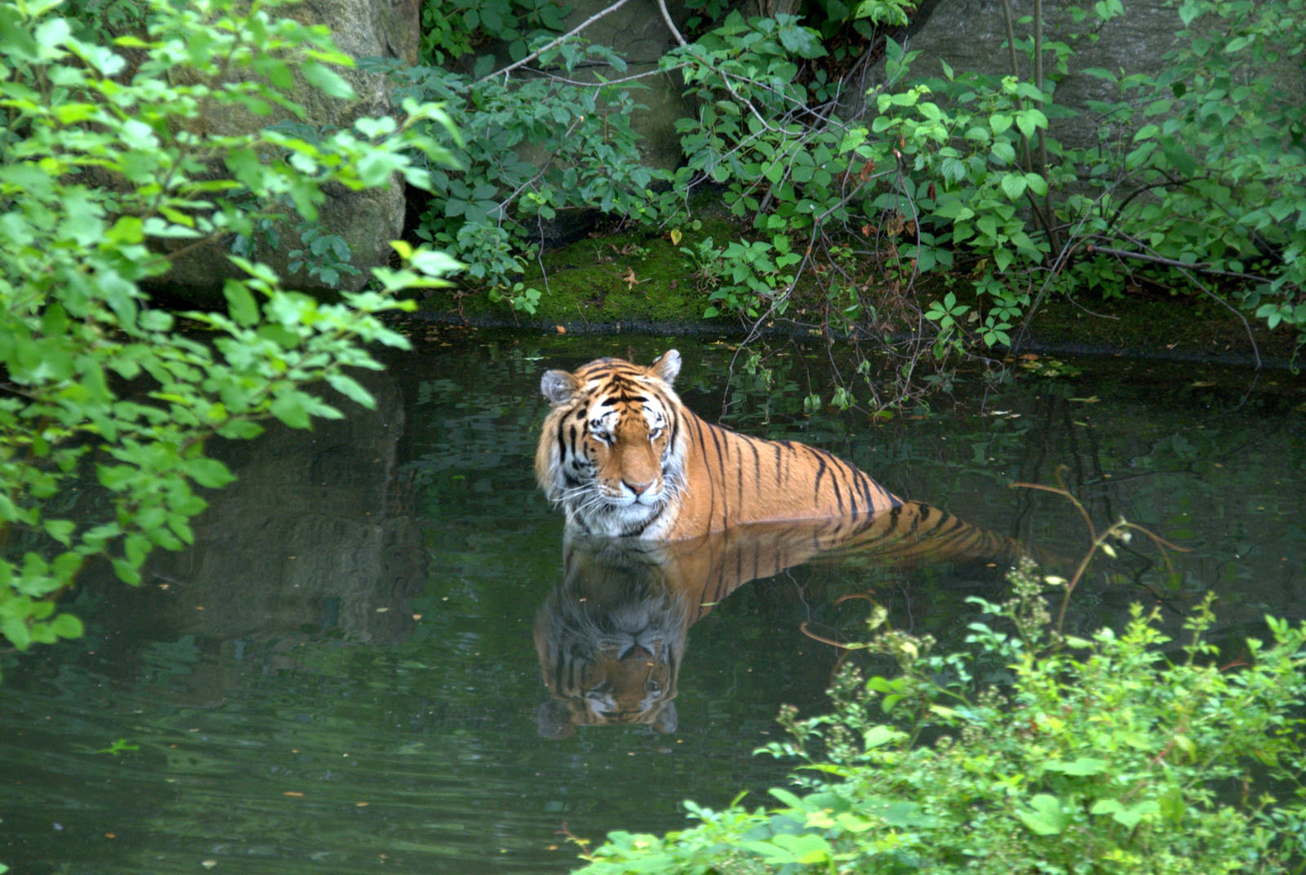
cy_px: 438
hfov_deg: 11.8
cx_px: 653
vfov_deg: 7.9
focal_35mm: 174
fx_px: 6322
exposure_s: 1/100
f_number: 6
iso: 800
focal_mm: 116
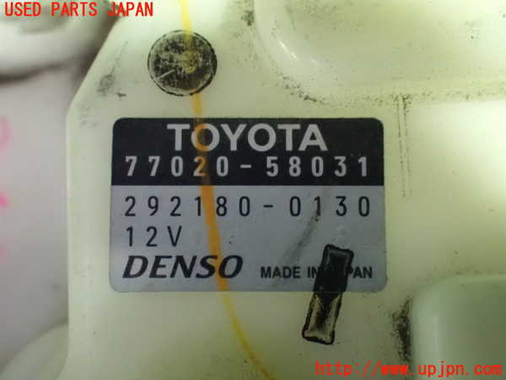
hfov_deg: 35.5
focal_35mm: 54
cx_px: 253
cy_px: 190
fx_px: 789
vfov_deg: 27.0
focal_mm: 9.65
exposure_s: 1/15
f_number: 3.3
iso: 1600
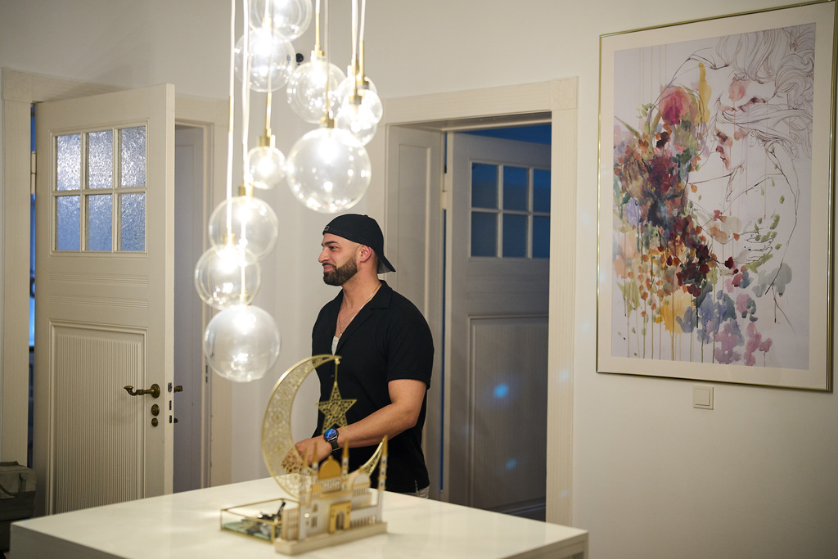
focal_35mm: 50
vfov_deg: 27.0
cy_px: 280
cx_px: 419
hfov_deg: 39.6
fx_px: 1164
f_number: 2
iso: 1600
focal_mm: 50
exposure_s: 1/250
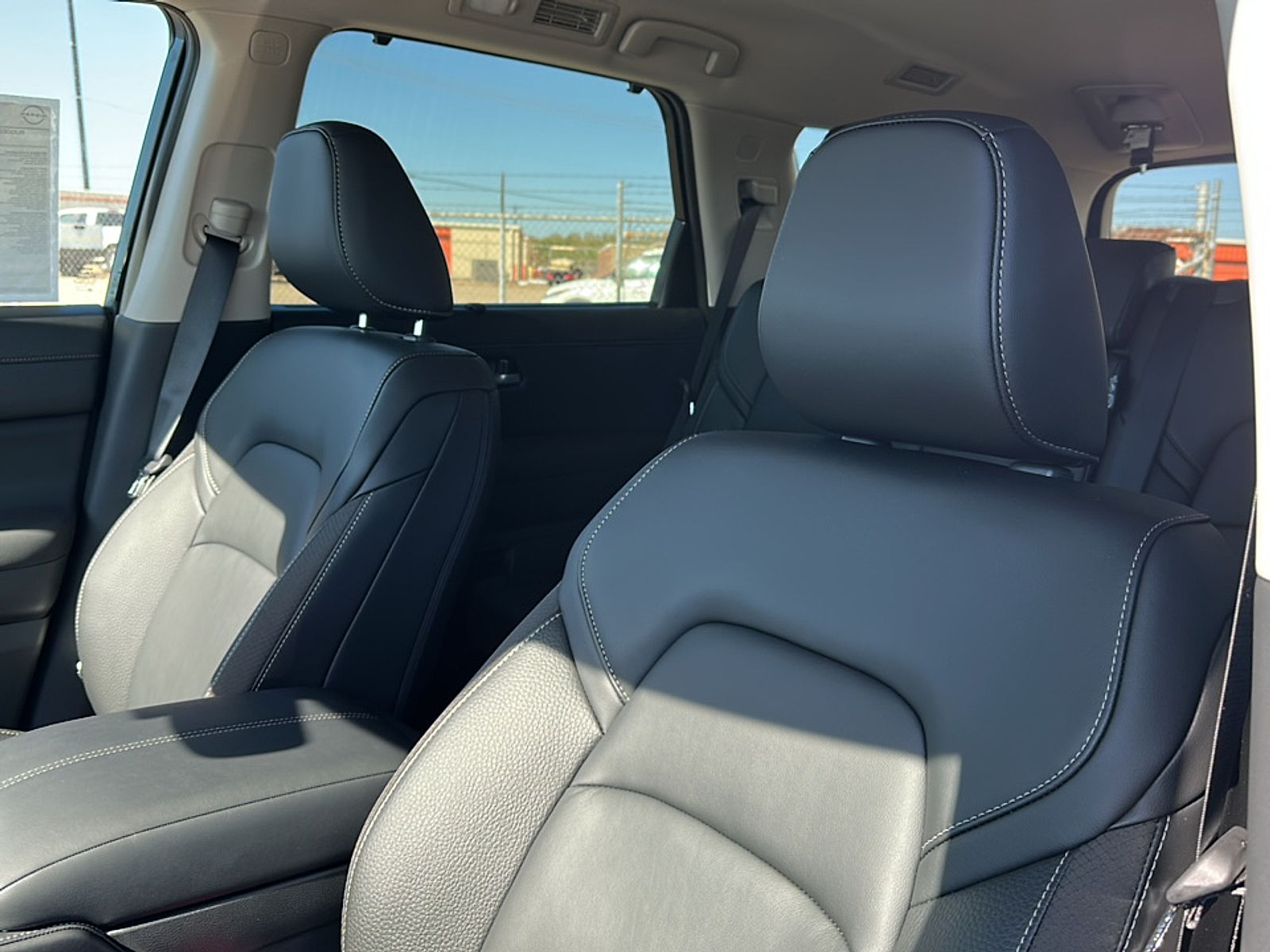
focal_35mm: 25
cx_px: 635
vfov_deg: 54.9
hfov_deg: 69.4
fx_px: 917
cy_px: 476
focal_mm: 6.86
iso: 80
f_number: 1.78
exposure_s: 1/367
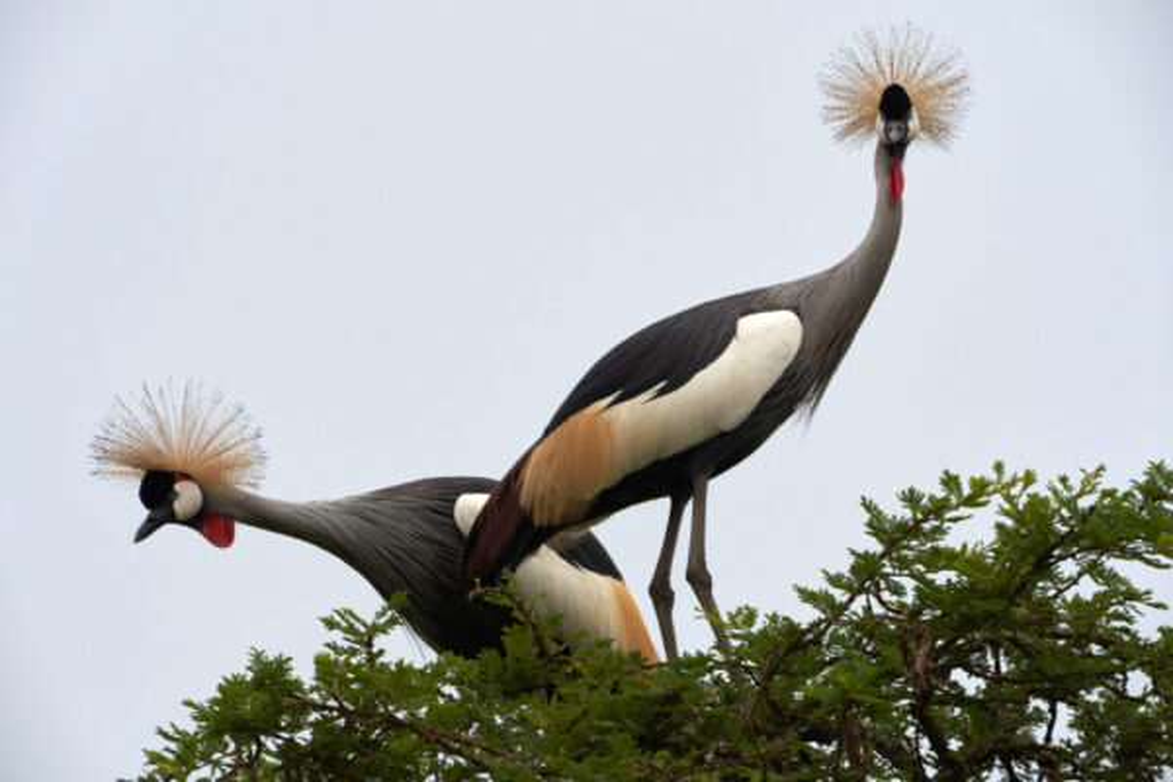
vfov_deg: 3.4
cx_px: 586
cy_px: 391
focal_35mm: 400
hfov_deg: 5.2
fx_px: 13032
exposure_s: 1/320
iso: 1600
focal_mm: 400
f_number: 22
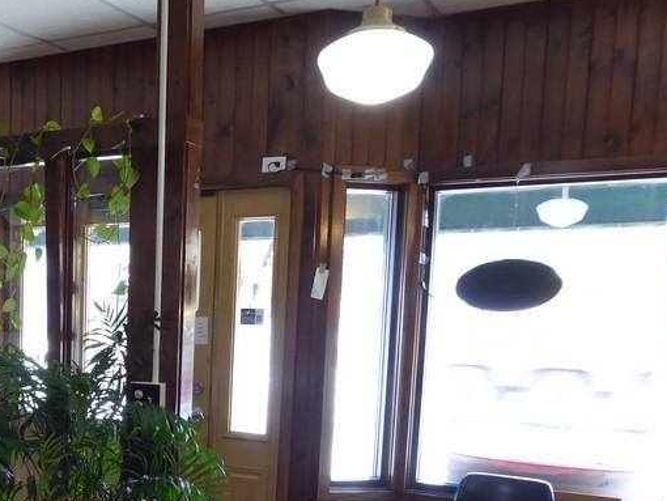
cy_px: 442
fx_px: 945
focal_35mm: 49
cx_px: 33
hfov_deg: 35.9
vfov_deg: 28.6
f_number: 3.3
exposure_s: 1/25
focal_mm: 4.3
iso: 400
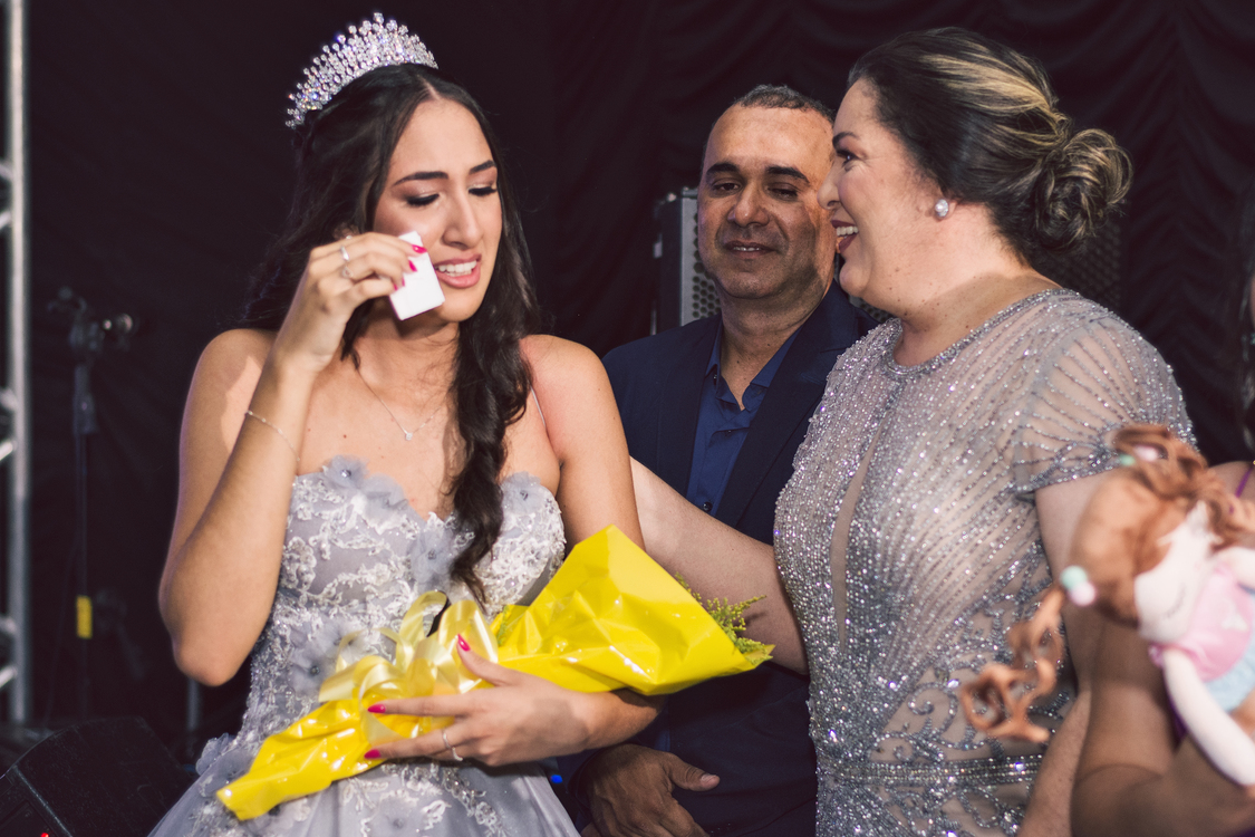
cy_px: 427
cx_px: 659
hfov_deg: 25.4
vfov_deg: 17.1
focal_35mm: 80
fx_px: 2789
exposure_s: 1/200
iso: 640
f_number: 2.5
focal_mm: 50
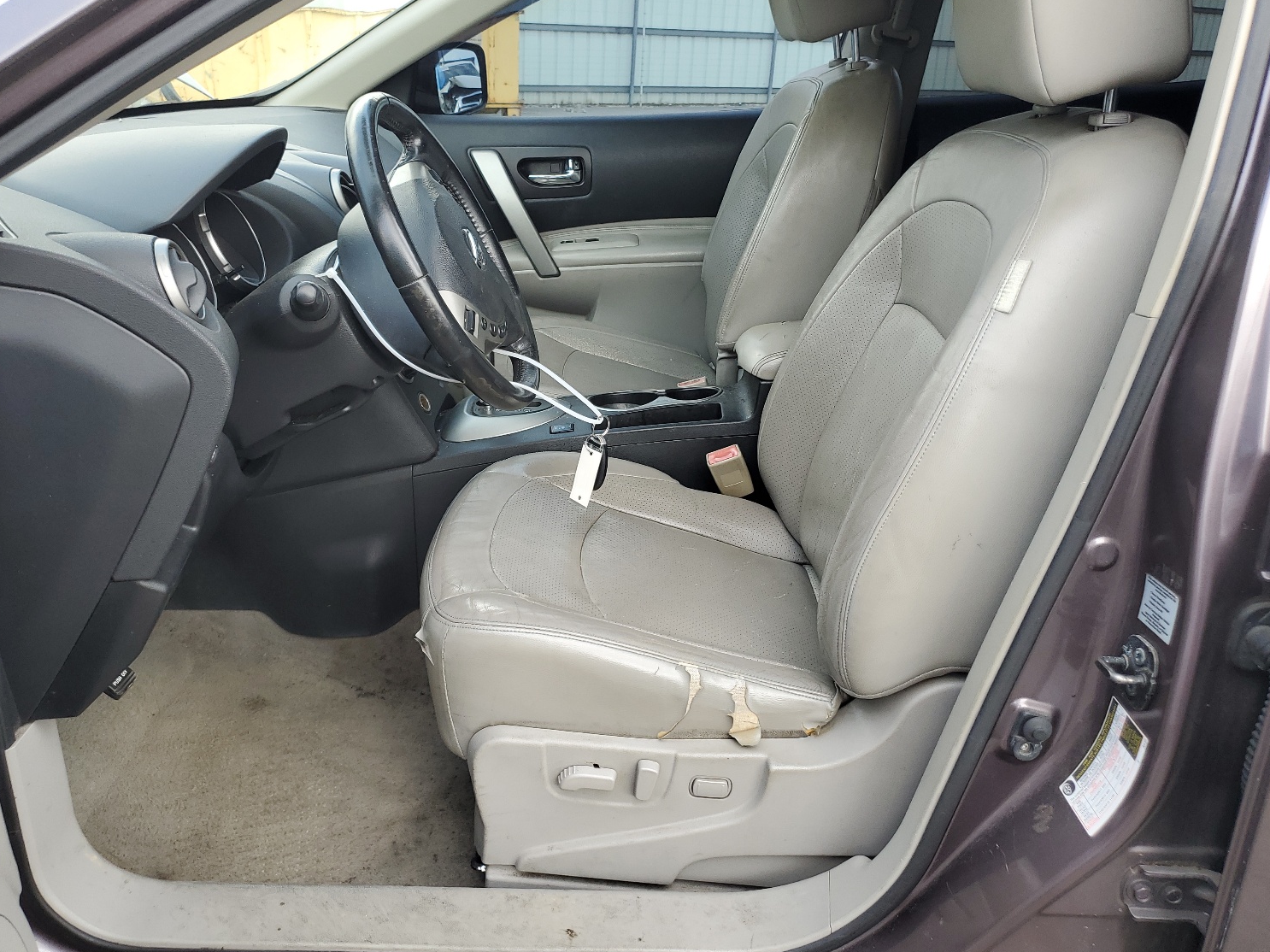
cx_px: 618
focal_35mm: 28
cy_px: 450
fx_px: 1027
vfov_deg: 49.7
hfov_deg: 63.4
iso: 50
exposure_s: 1/312
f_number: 1.5
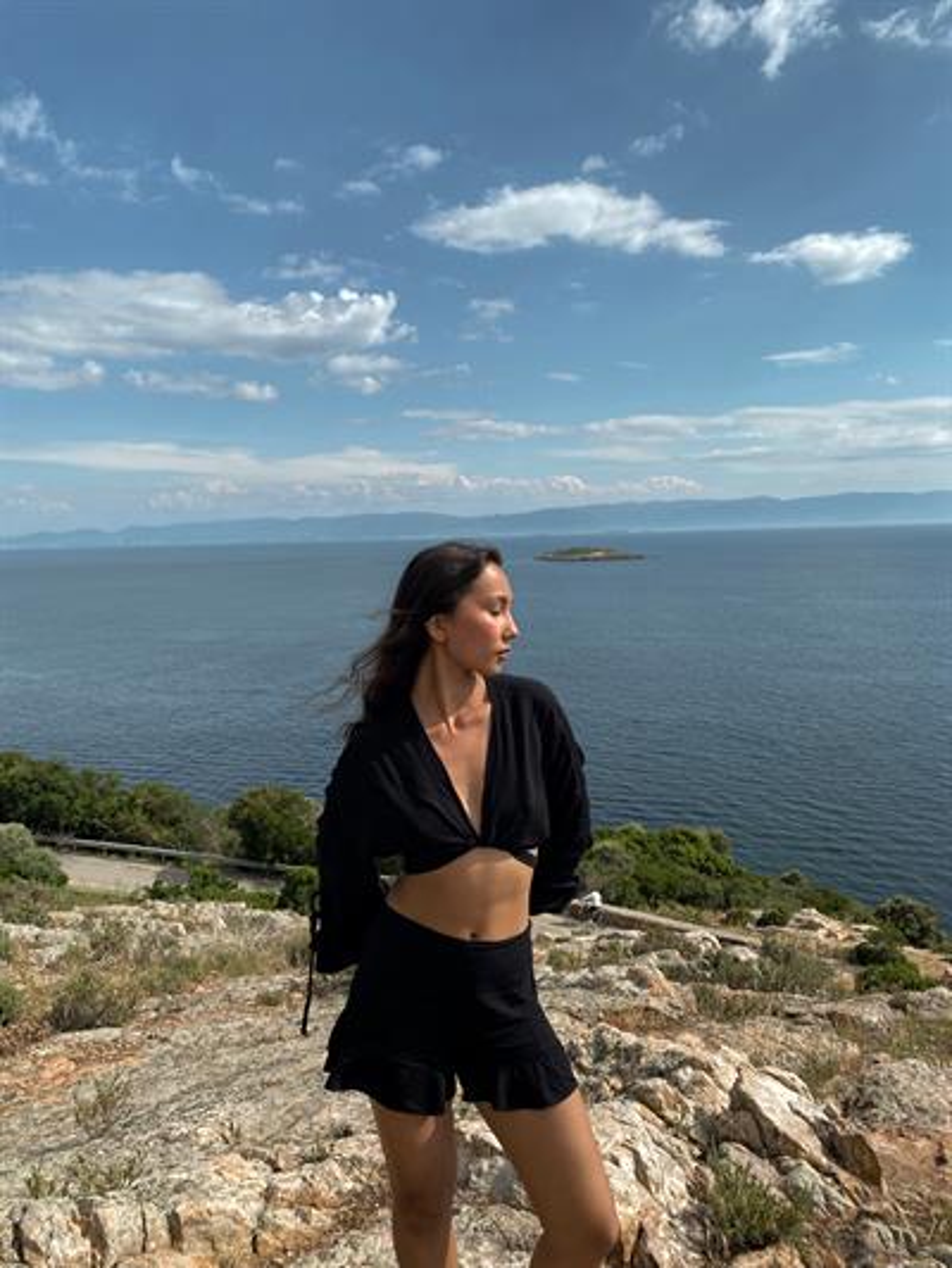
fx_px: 953
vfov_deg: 67.3
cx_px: 476
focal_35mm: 26
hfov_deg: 53.1
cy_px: 634
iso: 32
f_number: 1.8
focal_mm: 4.25
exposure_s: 1/3300
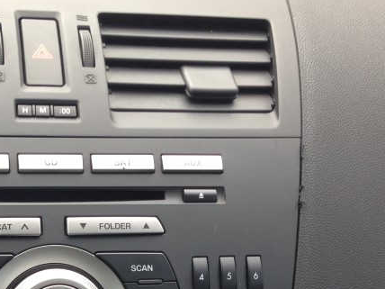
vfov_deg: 17.9
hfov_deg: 24.4
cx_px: 83
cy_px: 329
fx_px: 879
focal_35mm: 79
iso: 50
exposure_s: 1/132
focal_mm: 4.12
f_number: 2.4
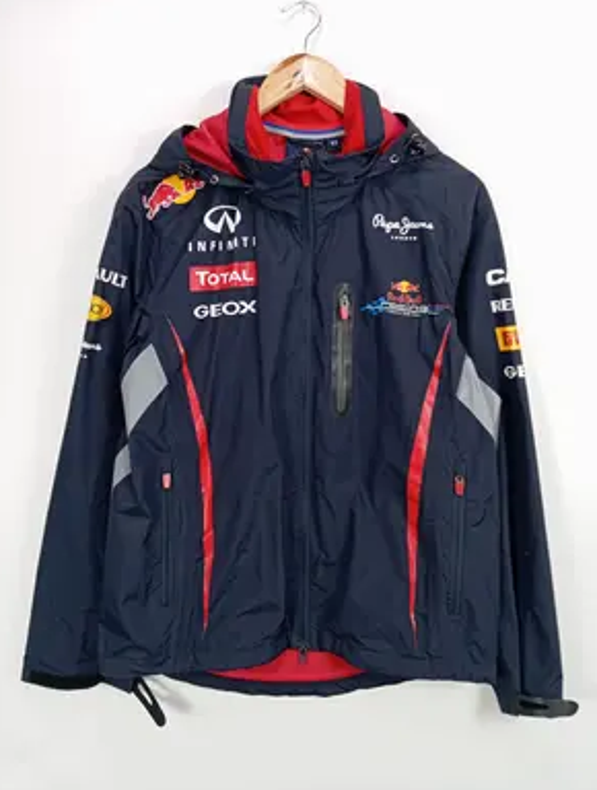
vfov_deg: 61.5
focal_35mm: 29
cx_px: 290
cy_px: 399
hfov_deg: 48.4
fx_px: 664
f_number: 1.8
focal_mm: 4.22
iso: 79
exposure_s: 1/50
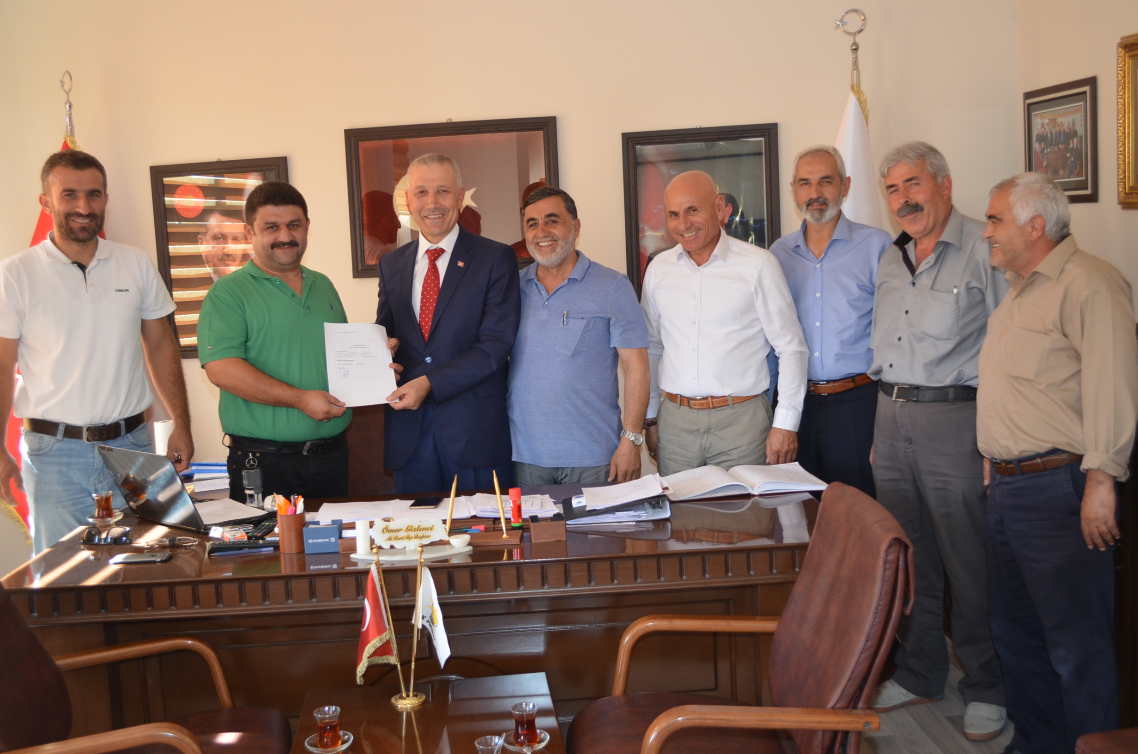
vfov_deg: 34.1
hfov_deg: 49.6
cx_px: 569
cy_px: 377
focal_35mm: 39
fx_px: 1230
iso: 720
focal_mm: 26
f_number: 4.2
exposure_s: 1/60
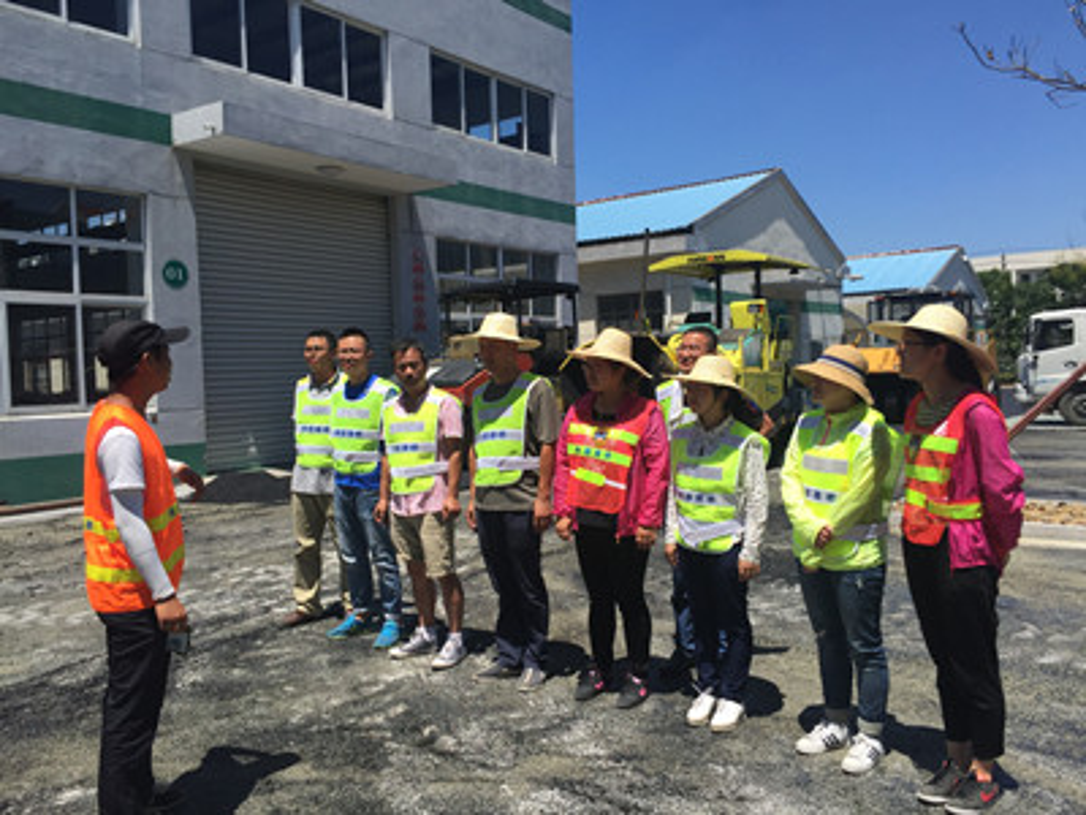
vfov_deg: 48.2
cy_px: 408
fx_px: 910
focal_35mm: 29
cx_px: 543
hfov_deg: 61.7
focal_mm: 4.15
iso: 32
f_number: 2.2
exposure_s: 1/2198
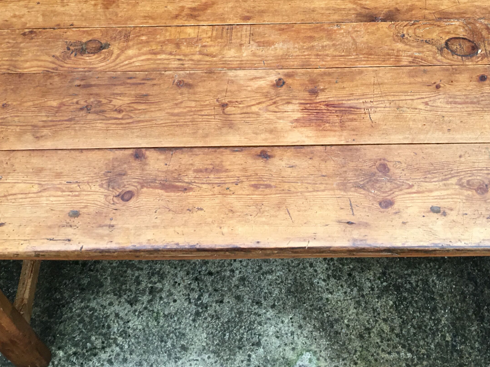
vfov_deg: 26.4
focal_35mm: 54
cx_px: 276
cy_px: 56
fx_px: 764
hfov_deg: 35.5
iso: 50
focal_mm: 4.15
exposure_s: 1/17
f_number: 2.2
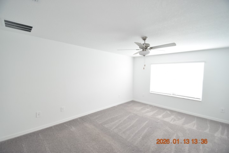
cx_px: 114
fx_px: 95
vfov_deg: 77.3
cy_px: 76
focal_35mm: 15
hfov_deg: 100.4
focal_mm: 10
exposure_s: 1/30
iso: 800
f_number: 3.5
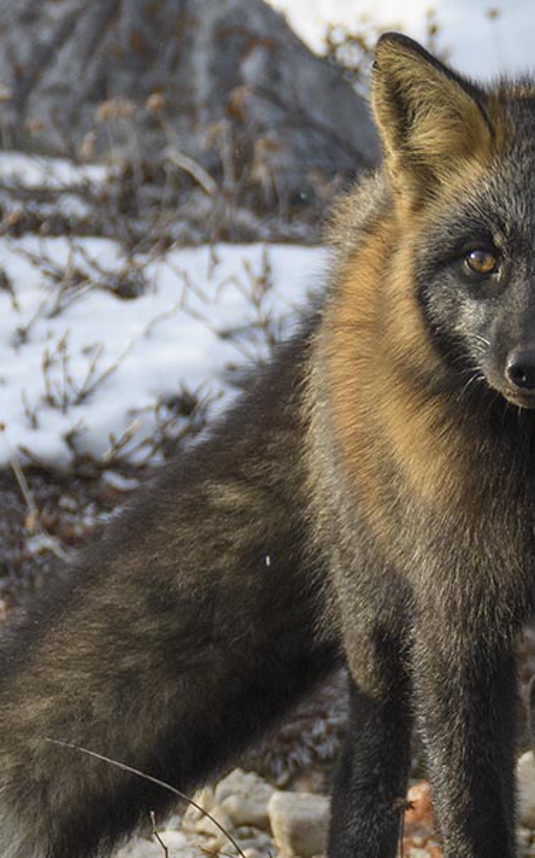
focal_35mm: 1215
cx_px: 369
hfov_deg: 1.1
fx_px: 28371
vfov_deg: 1.7
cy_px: 540
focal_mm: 400
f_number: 6
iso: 640
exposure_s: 1/1000
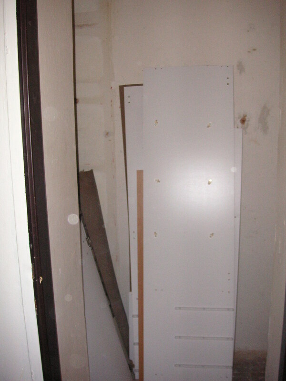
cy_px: 190
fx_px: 408
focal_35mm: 37
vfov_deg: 50.1
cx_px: 143
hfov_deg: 38.7
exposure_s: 1/45
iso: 160
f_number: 2.8
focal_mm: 6.1
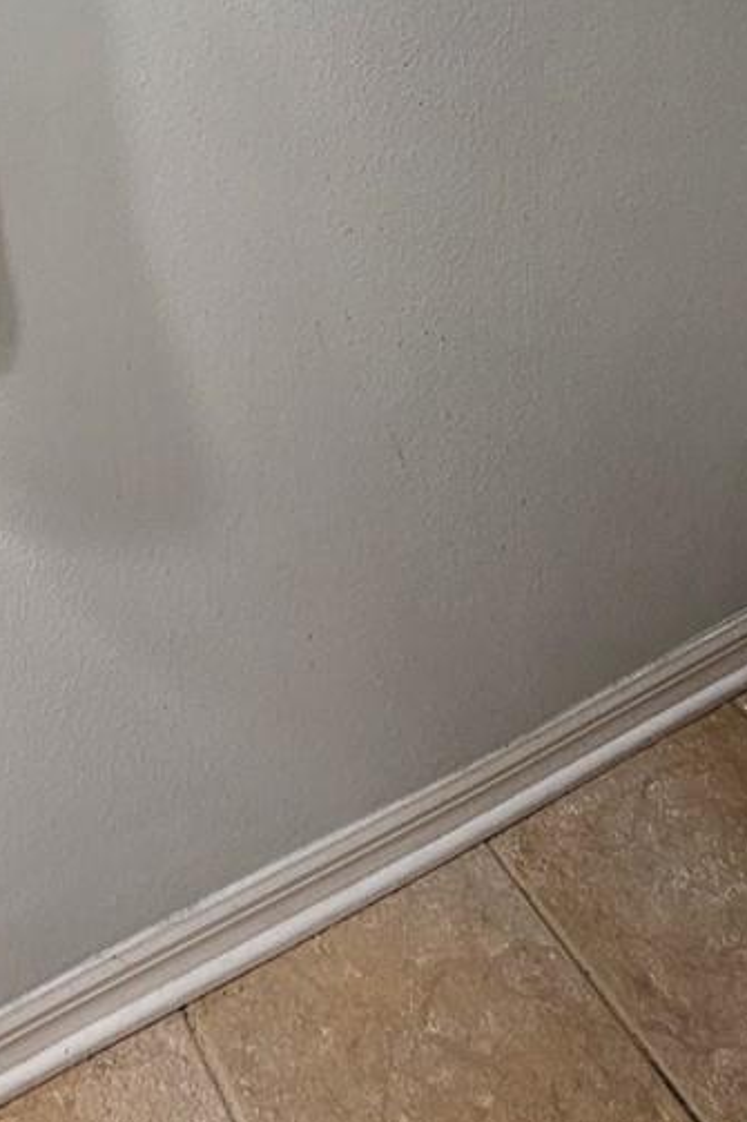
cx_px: 187
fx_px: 1339
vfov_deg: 36.1
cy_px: -201
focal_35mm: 43
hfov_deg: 30.6
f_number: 2.2
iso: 160
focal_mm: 2.2
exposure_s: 1/60
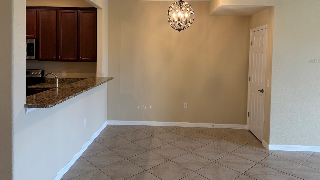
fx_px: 229
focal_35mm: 27
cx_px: 162
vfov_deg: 42.4
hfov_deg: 69.8
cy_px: 61
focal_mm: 6.76
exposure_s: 1/120
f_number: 1.78
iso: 160
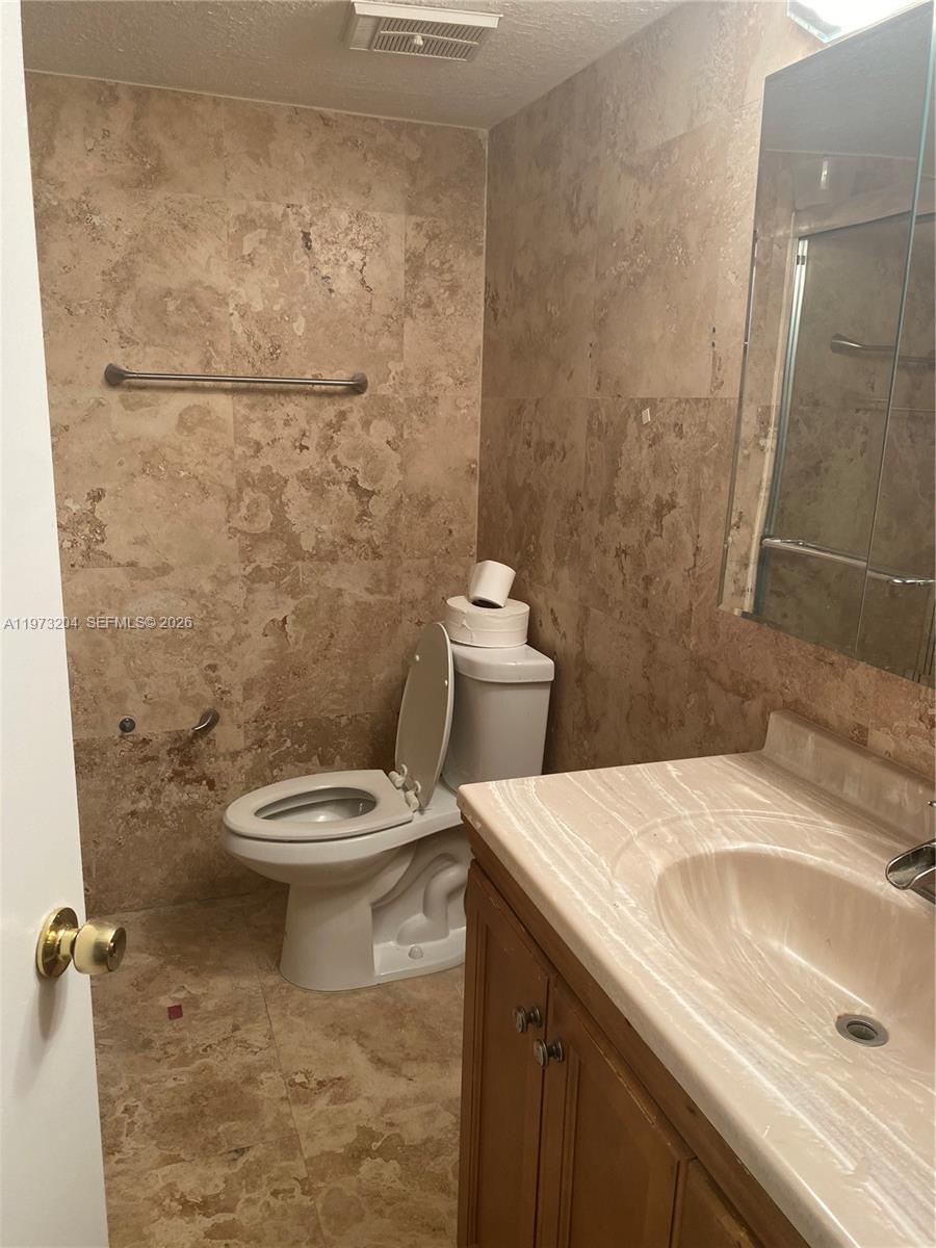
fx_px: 937
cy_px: 624
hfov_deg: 53.1
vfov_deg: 67.3
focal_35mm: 26
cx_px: 468
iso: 80
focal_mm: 4.25
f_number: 1.8
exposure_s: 1/60
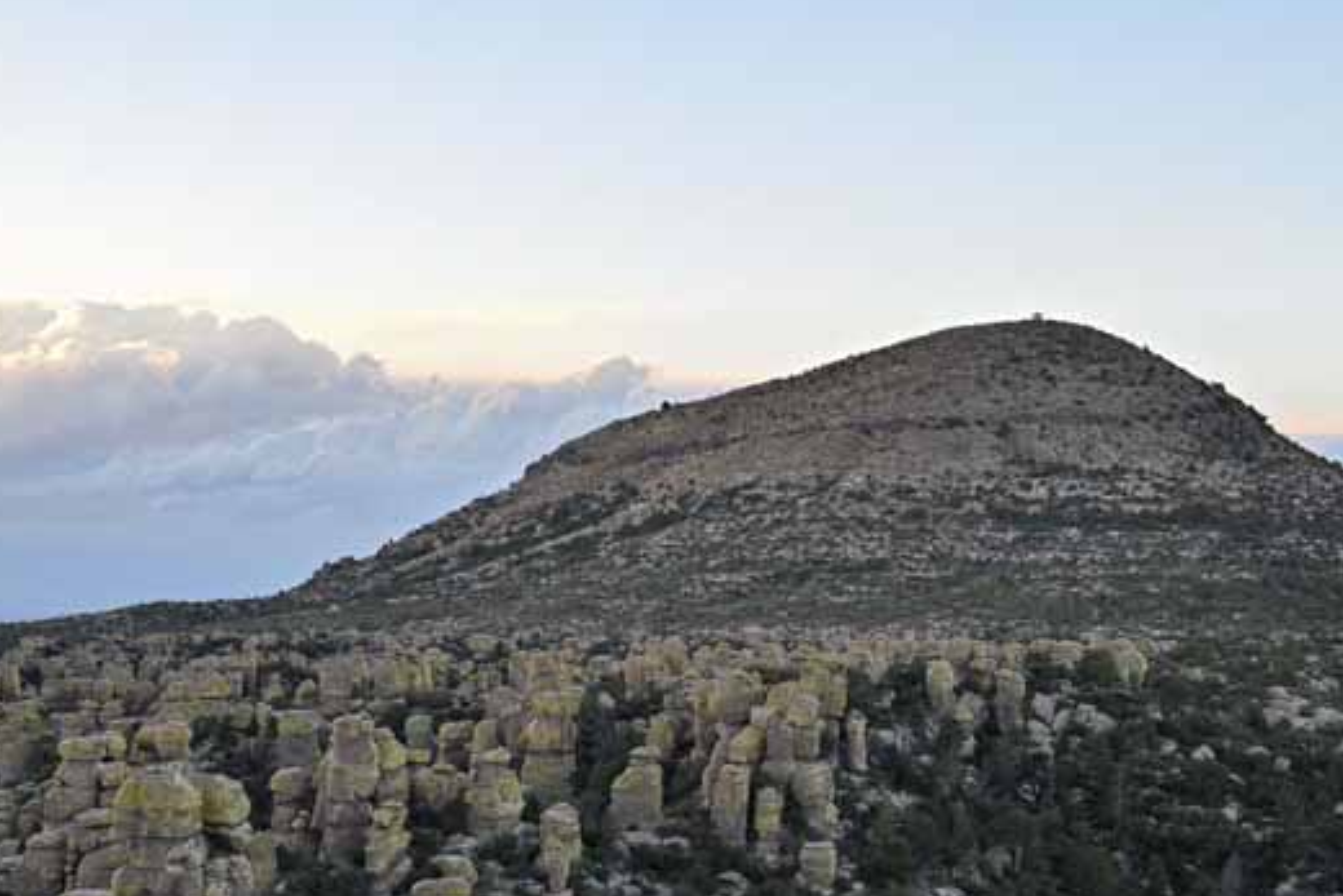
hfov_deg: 33.2
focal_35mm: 60
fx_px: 2239
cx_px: 850
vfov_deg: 22.5
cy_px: 627
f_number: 5
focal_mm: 39
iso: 100
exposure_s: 1/100
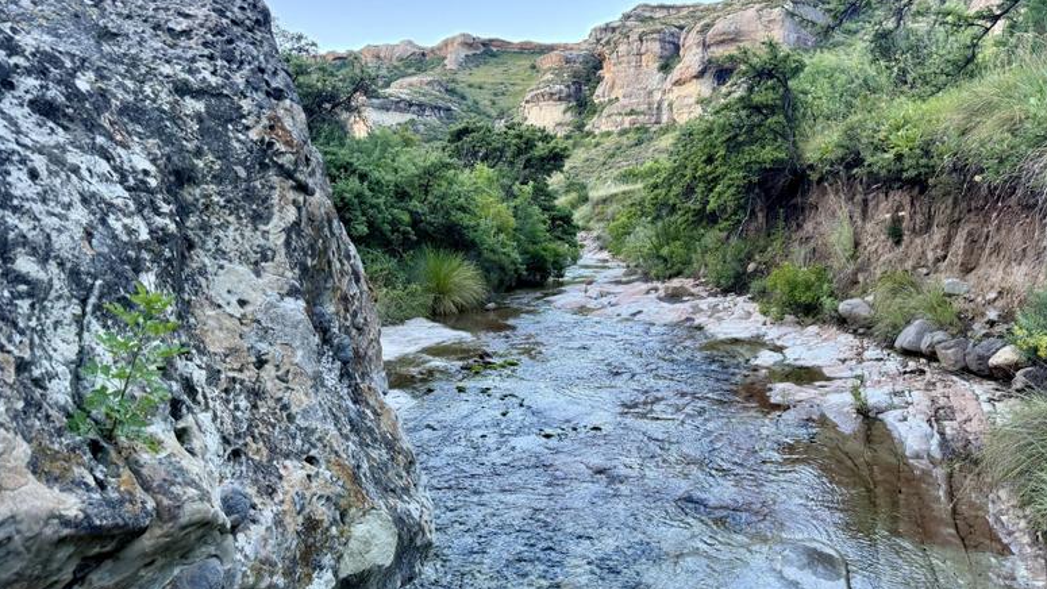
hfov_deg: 69.8
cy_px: 330
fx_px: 750
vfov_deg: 42.8
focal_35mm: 27
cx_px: 535
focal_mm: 6.76
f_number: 1.78
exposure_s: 1/121
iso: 125
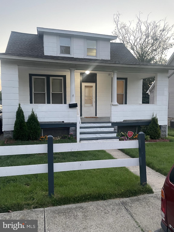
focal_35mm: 26
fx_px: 174
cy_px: 116
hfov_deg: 53.1
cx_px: 87
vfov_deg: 67.3
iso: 200
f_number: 1.6
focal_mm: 4.2
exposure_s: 1/60
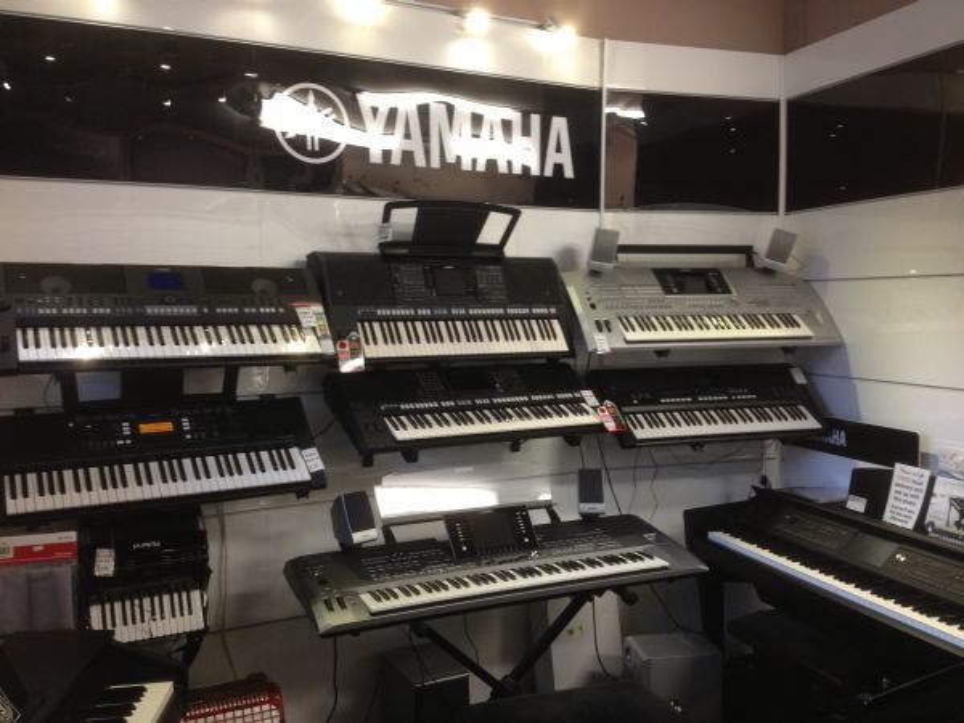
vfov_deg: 40.7
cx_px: 482
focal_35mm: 35
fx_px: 975
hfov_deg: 52.6
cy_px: 362
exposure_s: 1/20
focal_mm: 4.28
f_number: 2.4
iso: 125
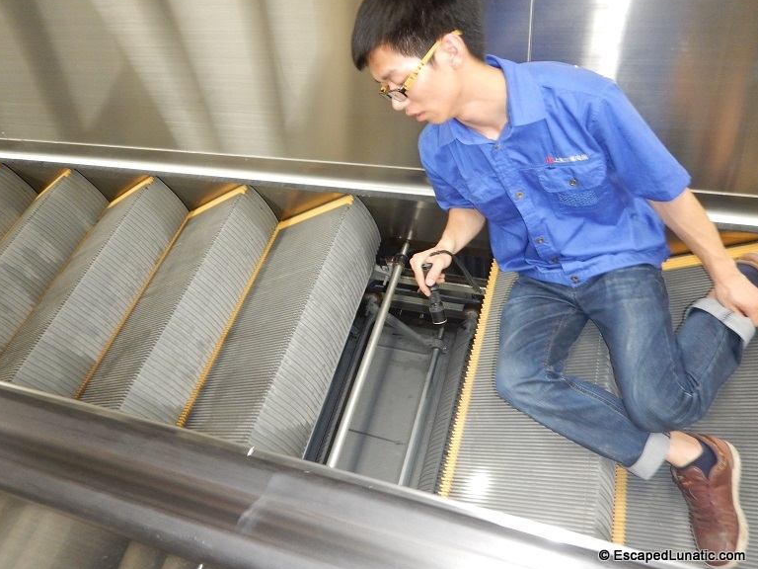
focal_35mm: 25
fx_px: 547
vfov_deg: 54.9
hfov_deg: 69.4
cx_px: 370
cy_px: 284
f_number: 2.8
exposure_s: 1/20
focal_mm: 4.3
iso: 400
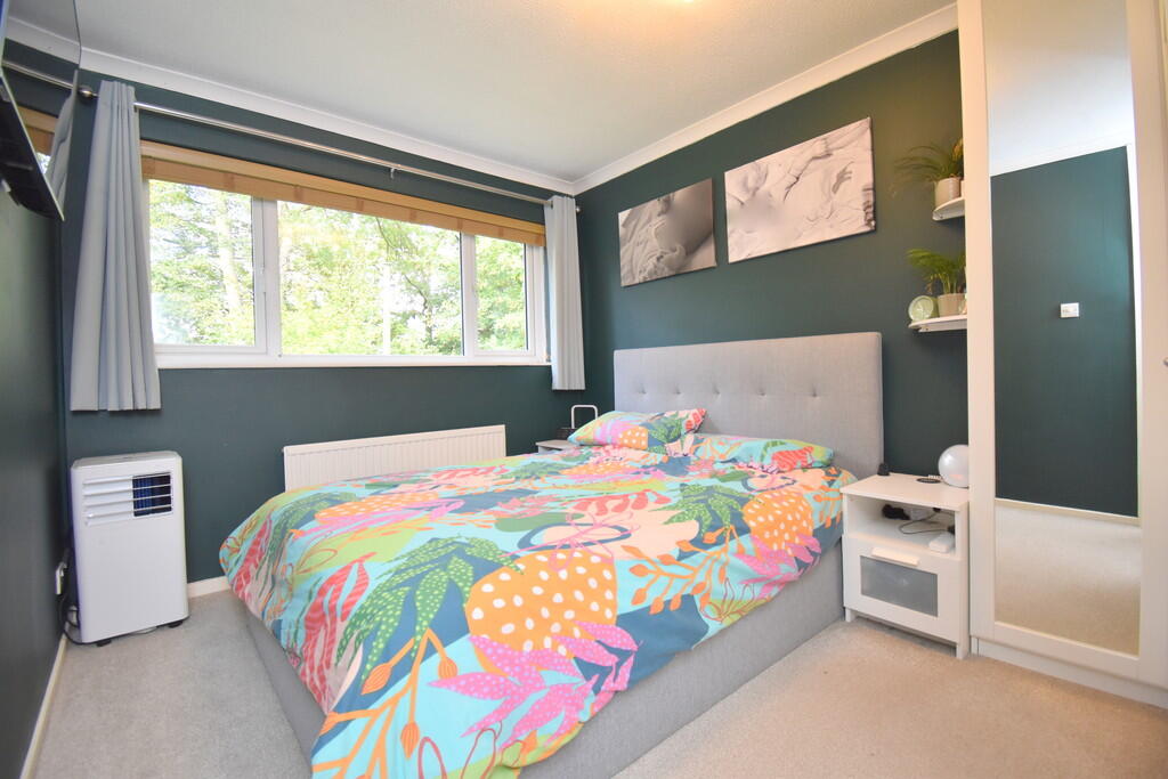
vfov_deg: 77.3
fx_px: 487
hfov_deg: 100.4
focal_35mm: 15
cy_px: 390
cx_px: 584
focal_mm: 10
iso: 800
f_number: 4.5
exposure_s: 1/160
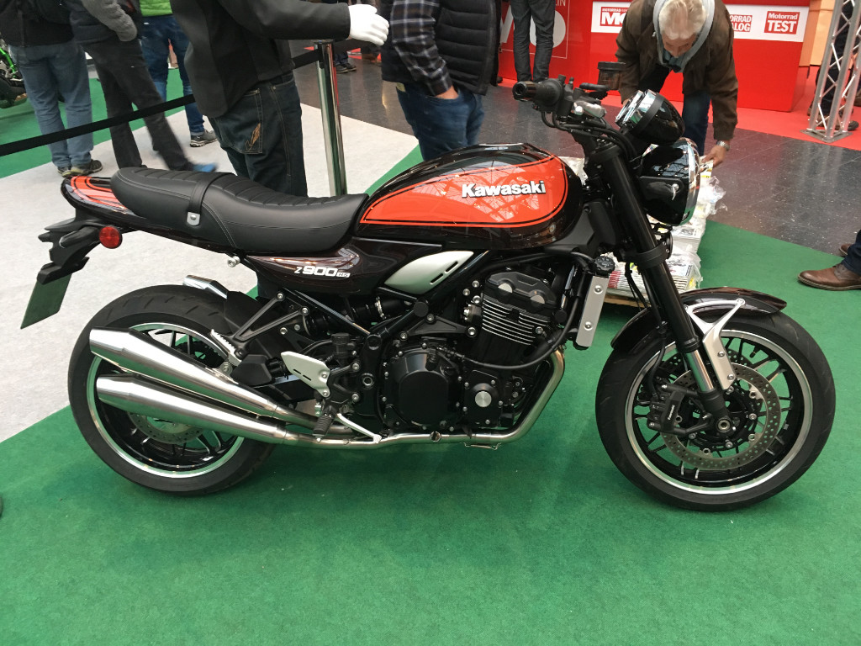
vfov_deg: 48.2
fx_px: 721
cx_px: 430
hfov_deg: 61.7
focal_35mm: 29
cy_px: 323
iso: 160
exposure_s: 1/33
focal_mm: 4.2
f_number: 2.2
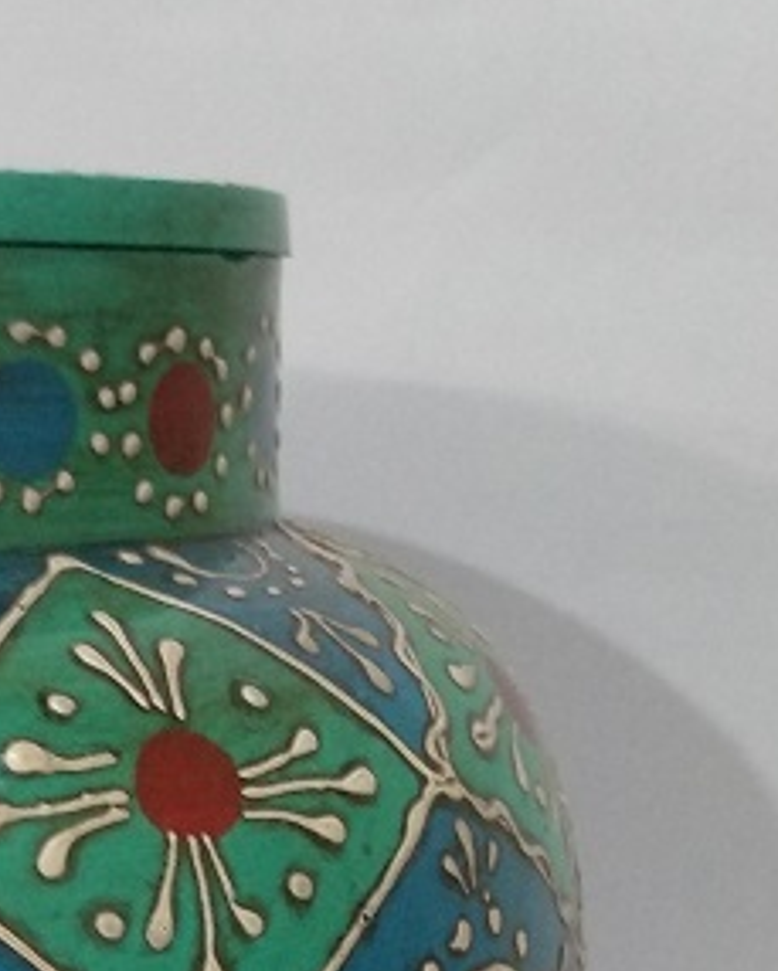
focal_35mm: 64
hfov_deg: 22.3
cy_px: 1258
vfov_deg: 25.5
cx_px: -109
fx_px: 1841
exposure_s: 1/20
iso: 800
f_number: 2.2
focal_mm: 3.81
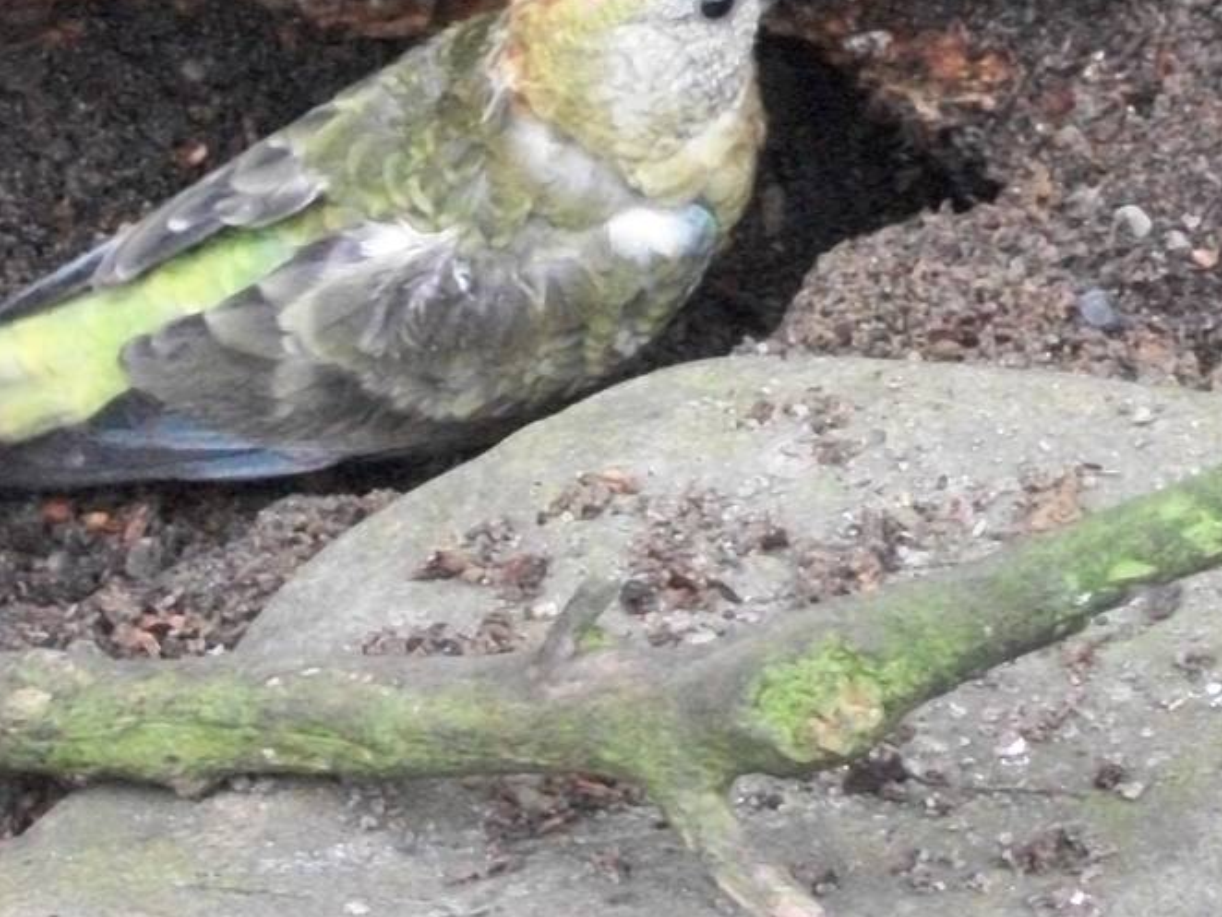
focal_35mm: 232
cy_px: -54
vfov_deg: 6.4
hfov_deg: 8.5
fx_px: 8193
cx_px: 1386
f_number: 5.2
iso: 800
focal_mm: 17.1
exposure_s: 1/80
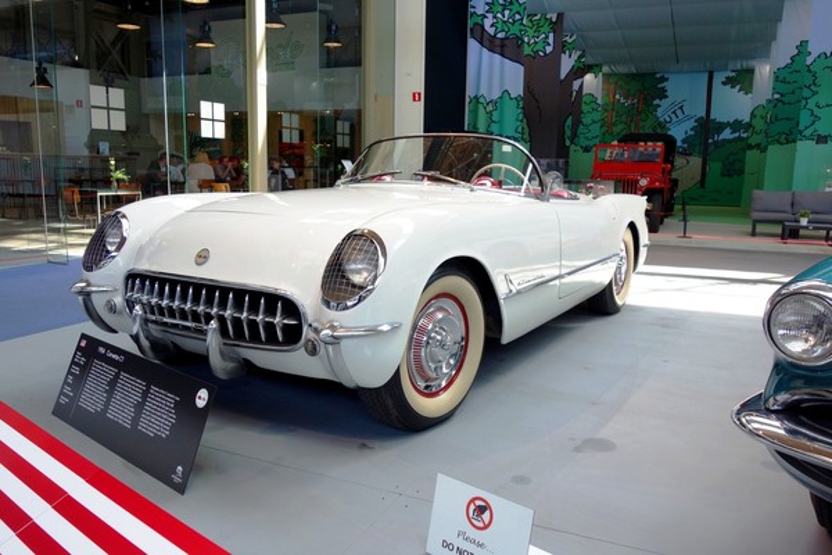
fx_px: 647
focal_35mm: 28
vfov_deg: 46.4
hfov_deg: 65.5
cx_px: 416
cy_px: 278
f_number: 3.5
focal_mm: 10.4
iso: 125
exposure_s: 1/100
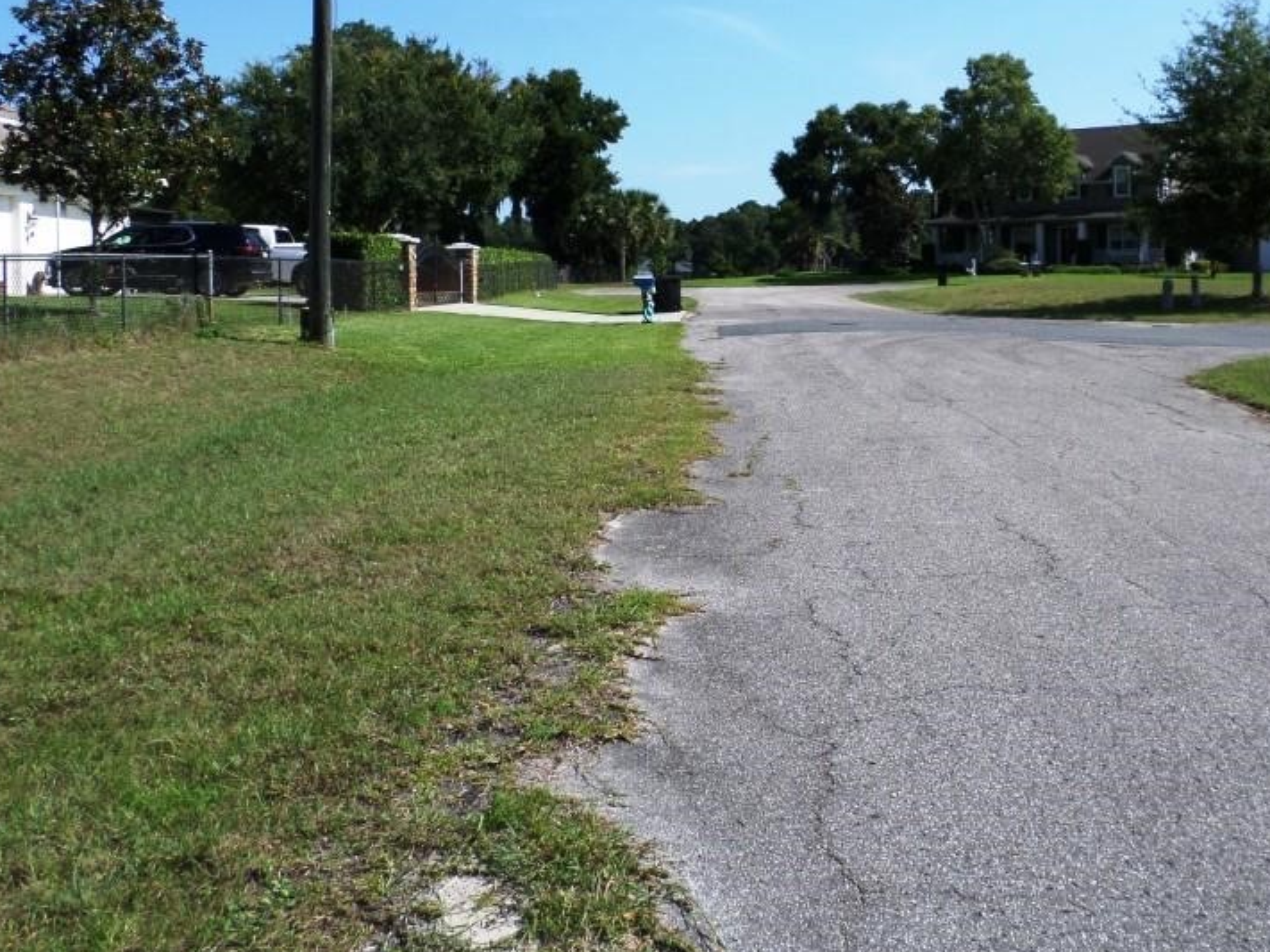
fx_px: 1321
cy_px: 318
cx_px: 781
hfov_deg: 50.9
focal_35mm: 36
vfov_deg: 39.2
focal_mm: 4.5
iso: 80
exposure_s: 1/1500
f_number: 2.5
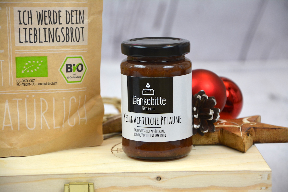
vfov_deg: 8.7
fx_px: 1260
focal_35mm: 158
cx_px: 144
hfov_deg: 13.0
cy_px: 96
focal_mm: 105
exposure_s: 1/30
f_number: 5.6
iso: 800
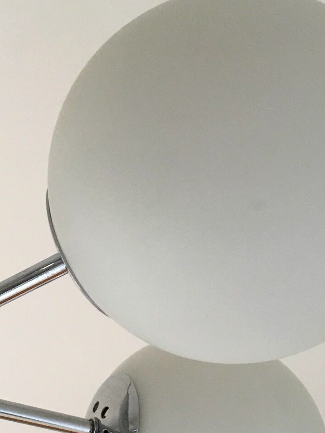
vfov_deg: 31.5
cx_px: 85
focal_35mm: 61
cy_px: 274
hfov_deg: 23.8
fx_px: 764
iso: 125
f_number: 2.2
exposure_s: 1/33
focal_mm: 4.15
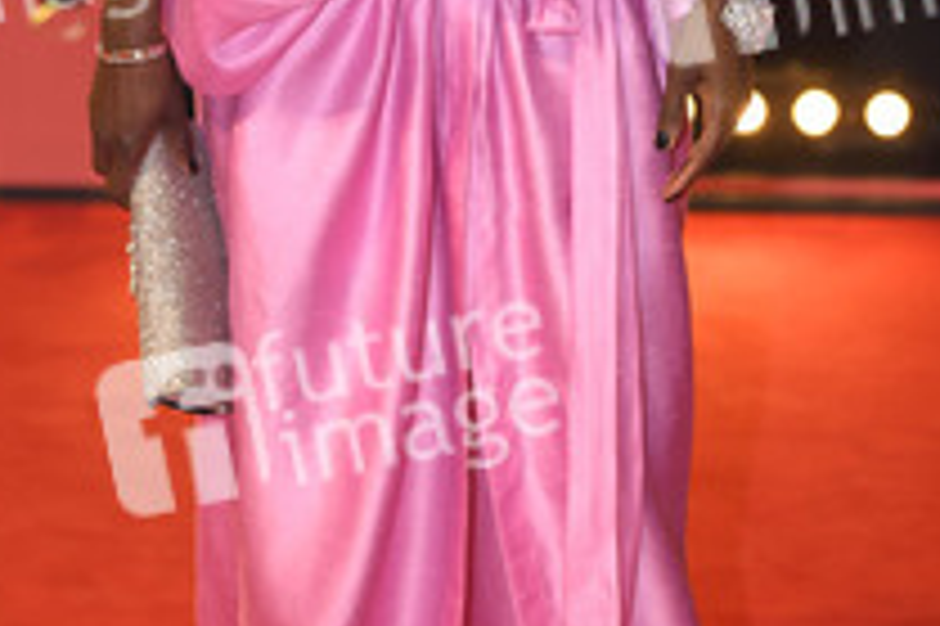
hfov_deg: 12.0
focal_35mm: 172
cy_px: -266
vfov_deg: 7.8
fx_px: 4487
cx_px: 459
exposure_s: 1/400
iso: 800
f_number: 3.5
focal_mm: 90
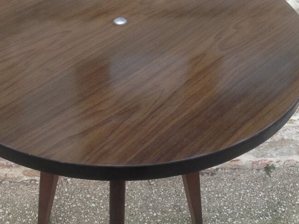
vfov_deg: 26.4
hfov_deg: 34.9
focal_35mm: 55
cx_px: 129
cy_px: 71
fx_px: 475
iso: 80
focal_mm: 4.28
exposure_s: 1/120
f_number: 2.4
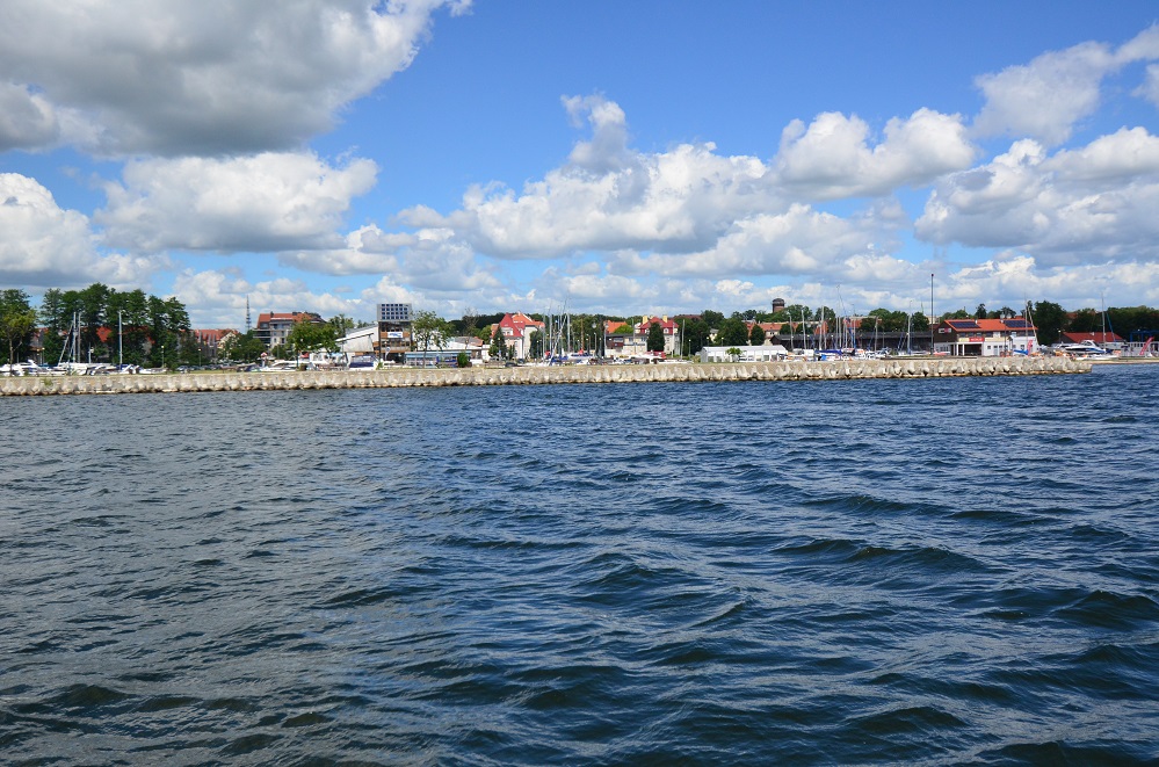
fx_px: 1156
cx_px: 580
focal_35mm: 36
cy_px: 384
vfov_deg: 36.7
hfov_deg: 53.2
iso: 640
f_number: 5
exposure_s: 1/5000
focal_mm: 24
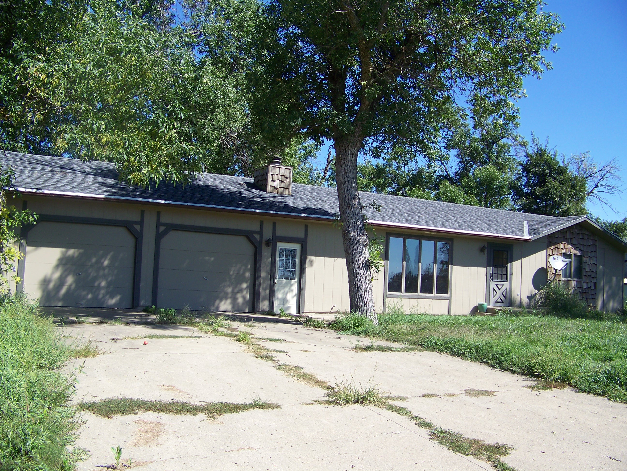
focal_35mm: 36
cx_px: 314
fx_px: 652
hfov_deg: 51.4
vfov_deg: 39.7
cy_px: 236
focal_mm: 5.85
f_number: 2.8
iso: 64
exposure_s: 1/500
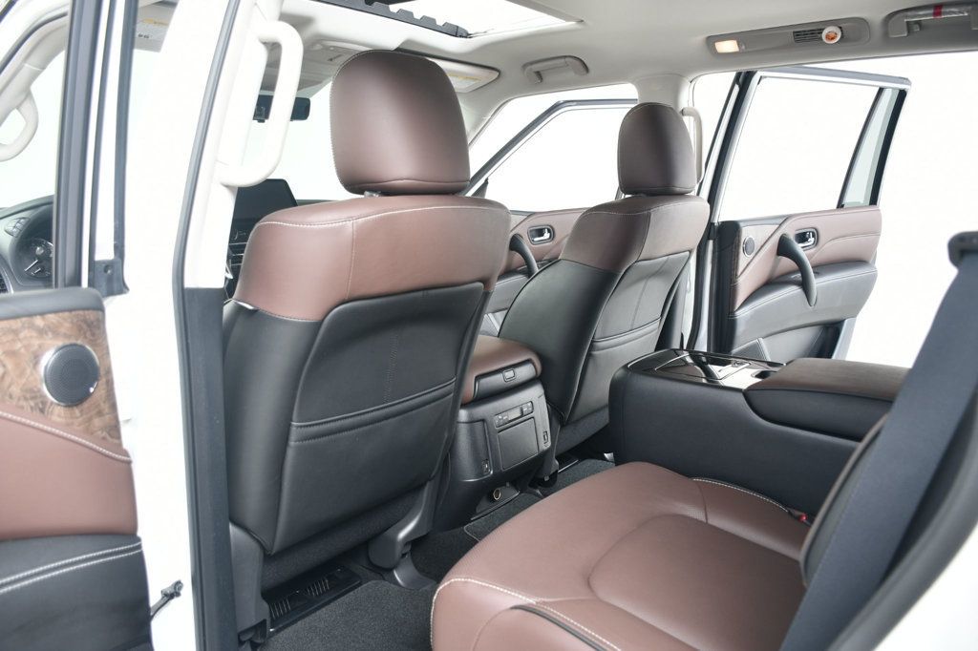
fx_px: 733
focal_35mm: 27
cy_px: 326
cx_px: 489
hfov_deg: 67.4
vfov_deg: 47.9
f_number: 3.5
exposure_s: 1/160
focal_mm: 18
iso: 100
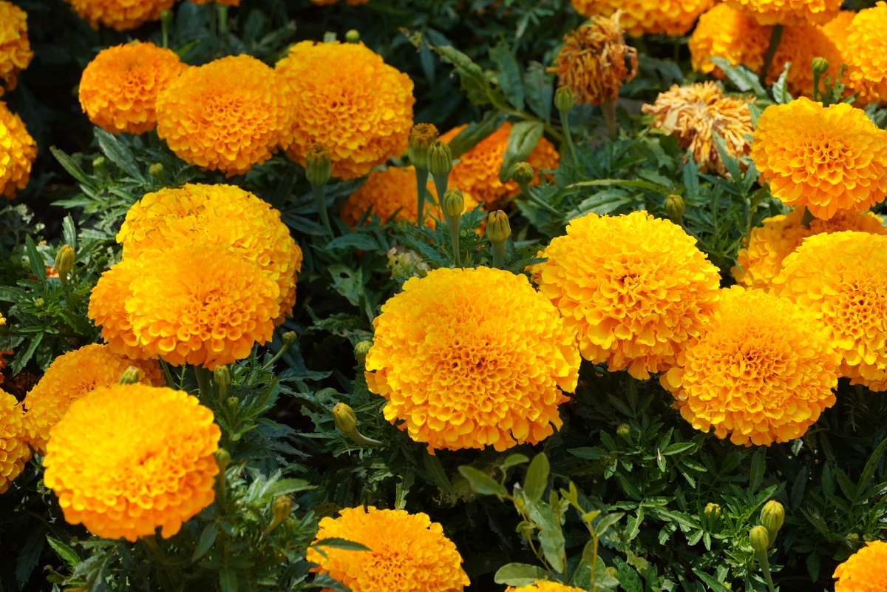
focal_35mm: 156
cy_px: 296
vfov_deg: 8.8
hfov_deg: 13.2
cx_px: 444
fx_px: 3843
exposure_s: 1/250
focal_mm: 104
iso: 100
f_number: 6.3
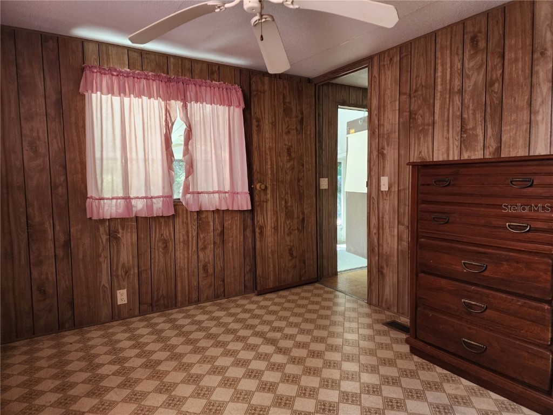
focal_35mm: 23
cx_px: 276
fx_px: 367
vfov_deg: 58.9
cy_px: 208
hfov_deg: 73.9
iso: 250
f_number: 1.8
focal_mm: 6.4
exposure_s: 1/120
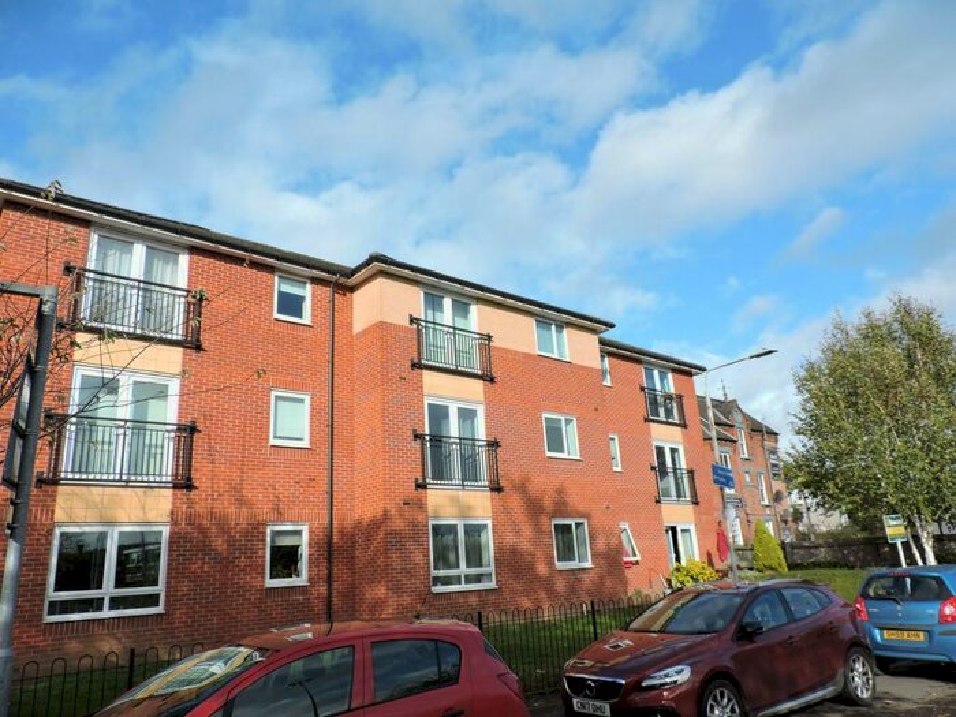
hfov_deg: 71.6
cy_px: 358
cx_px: 478
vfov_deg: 56.8
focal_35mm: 24
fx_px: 663
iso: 100
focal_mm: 4.3
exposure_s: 1/1000
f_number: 3
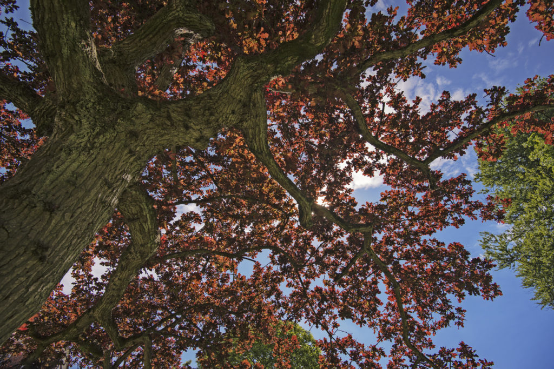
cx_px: 277
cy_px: 184
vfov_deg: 73.8
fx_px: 246
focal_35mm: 16
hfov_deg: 96.7
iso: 200
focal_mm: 16
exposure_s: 1/200
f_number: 7.1
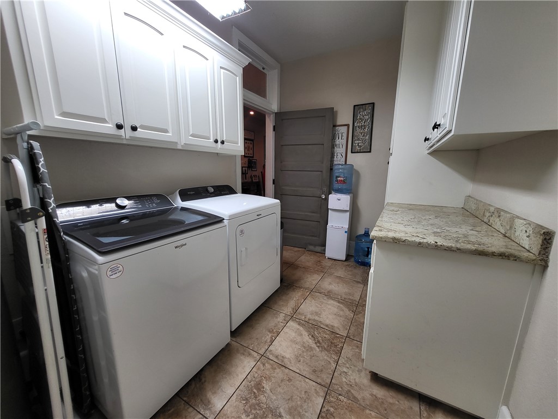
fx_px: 210
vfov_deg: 89.9
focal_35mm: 13
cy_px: 210
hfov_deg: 106.2
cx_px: 279
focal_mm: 1.74
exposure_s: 1/60
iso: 80
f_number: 2.2
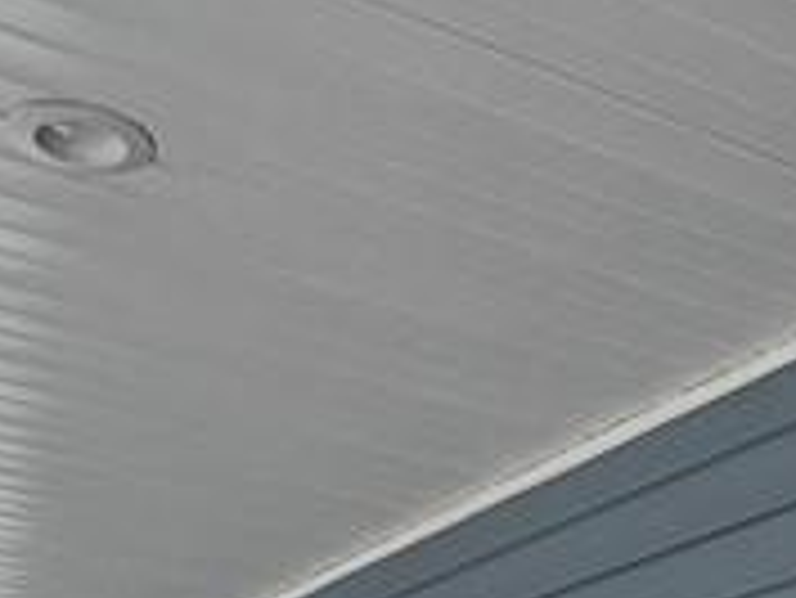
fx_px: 1726
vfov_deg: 15.0
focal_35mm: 75
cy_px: 1277
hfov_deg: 25.5
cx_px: 639
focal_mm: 1.74
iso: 32
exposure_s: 1/466
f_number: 2.2
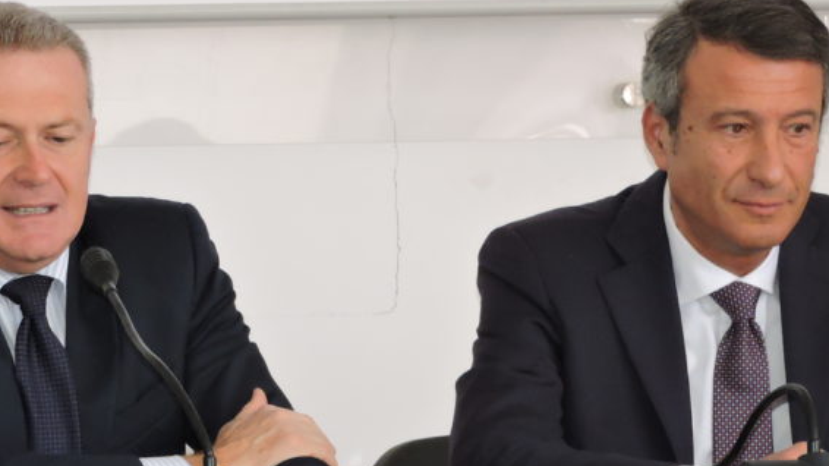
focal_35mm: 335
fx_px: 7362
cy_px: 319
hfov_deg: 6.4
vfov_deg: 3.6
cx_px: 373
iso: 640
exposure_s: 1/60
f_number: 5.2
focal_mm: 30.5
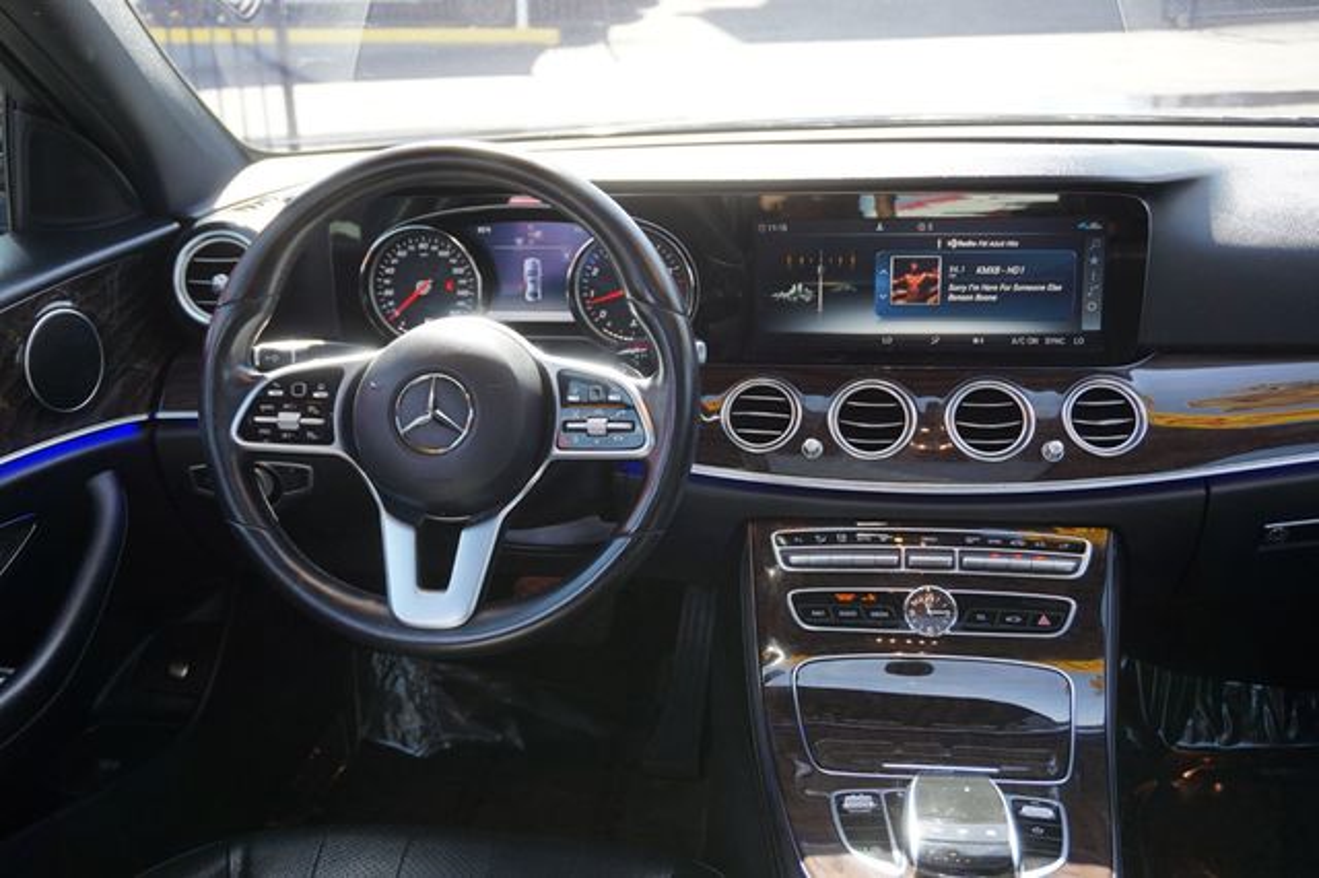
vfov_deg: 36.8
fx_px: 1318
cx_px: 660
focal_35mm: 36
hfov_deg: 53.2
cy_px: 439
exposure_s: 1/60
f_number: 4.5
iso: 125
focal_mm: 24
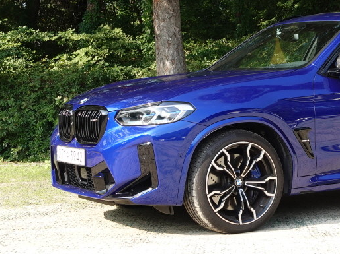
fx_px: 677
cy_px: 110
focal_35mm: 69
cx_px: 294
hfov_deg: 27.3
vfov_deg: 21.3
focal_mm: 13.76
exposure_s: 1/160
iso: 125
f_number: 4
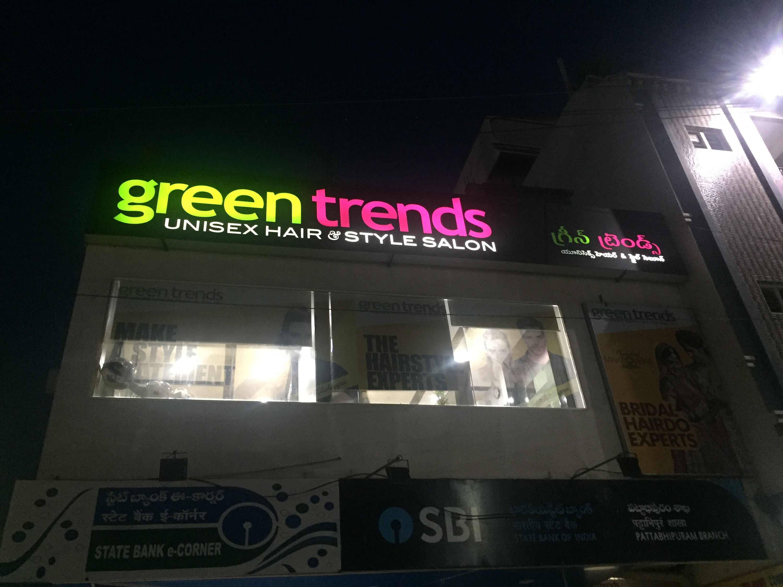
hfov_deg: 61.7
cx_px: 392
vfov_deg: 48.2
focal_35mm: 29
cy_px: 294
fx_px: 656
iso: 250
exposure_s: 1/17
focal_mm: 4.15
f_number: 2.2
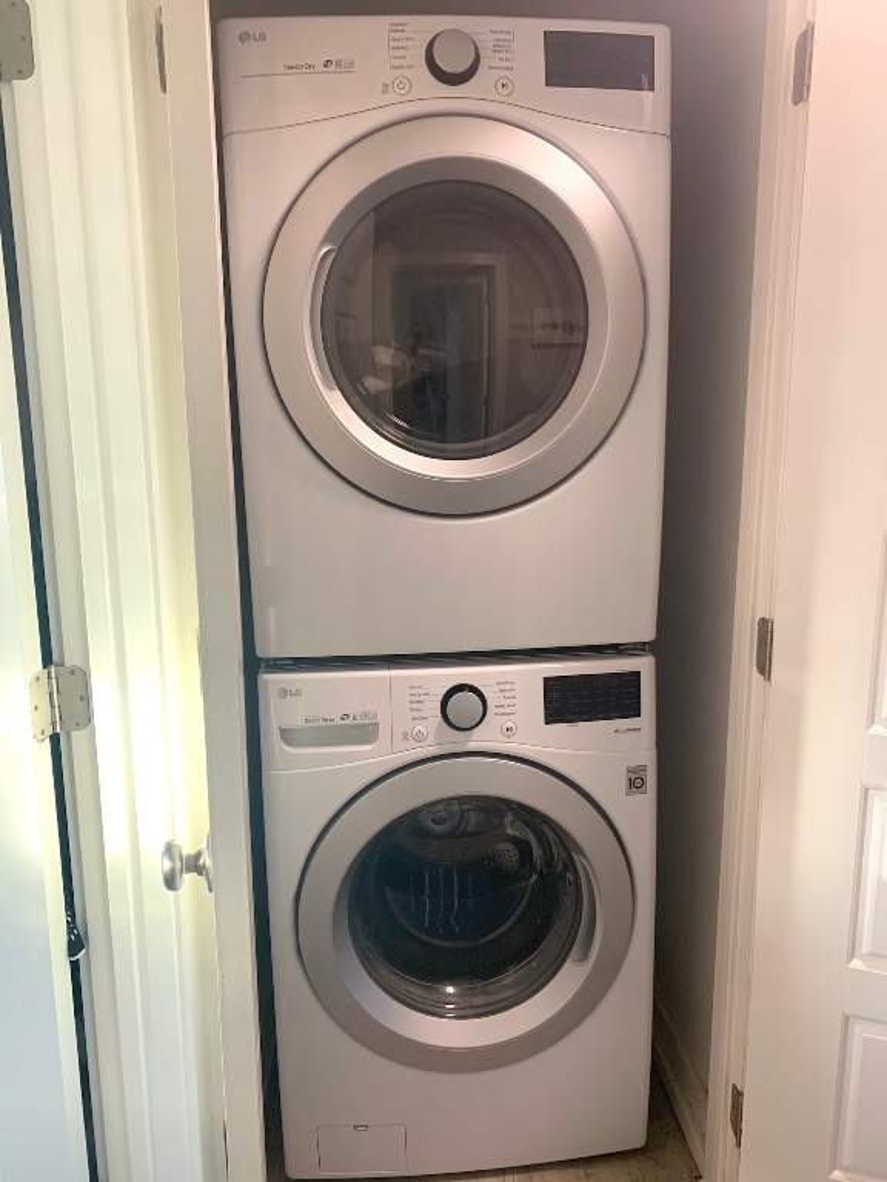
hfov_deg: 53.1
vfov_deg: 67.3
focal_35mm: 26
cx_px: 444
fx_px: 888
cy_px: 591
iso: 160
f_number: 1.8
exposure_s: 1/60
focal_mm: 4.25
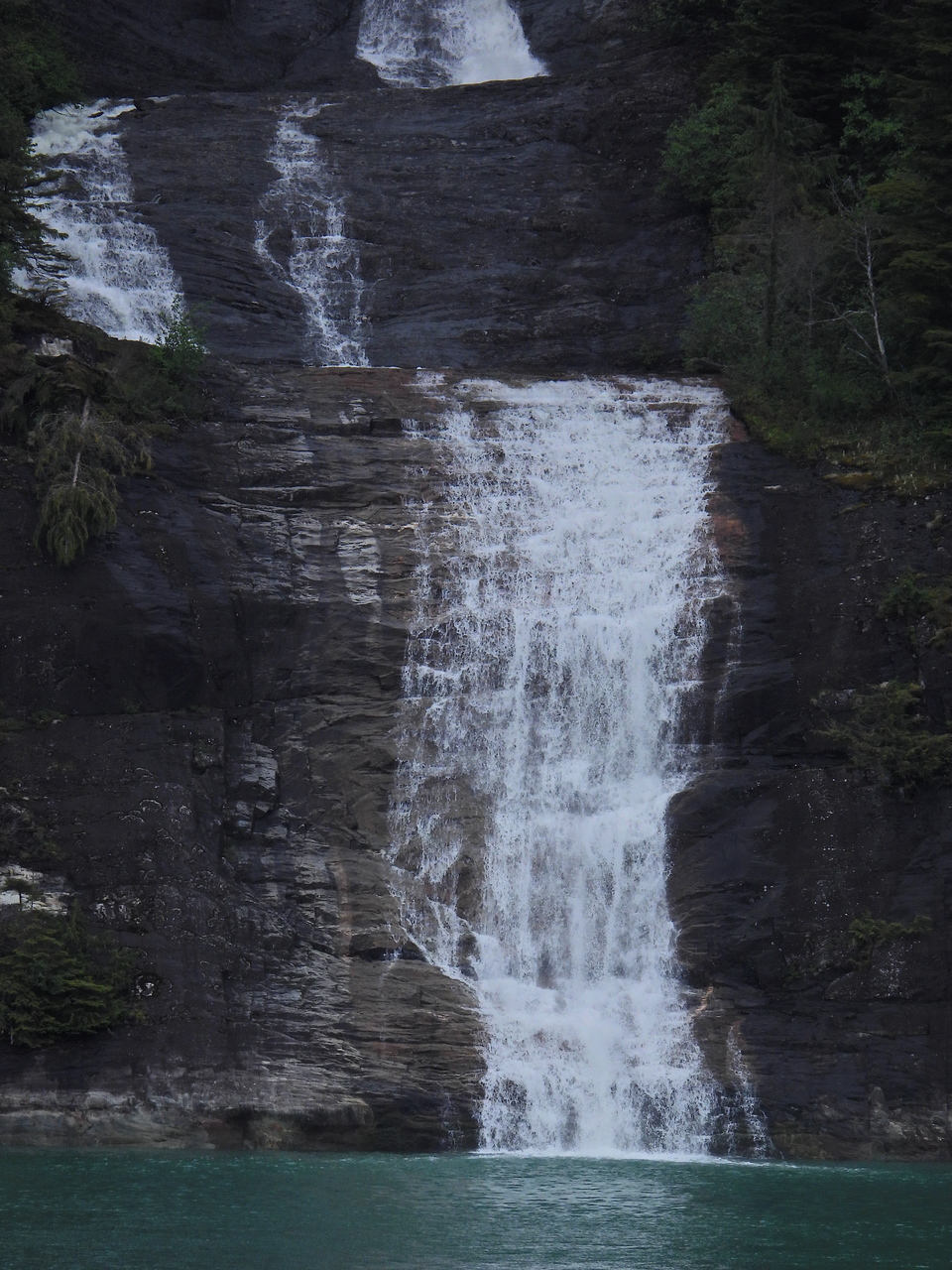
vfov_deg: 2.1
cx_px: 476
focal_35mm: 950
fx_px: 34836
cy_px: 635
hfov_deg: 1.6
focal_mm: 170
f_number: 5.6
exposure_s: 1/500
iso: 140
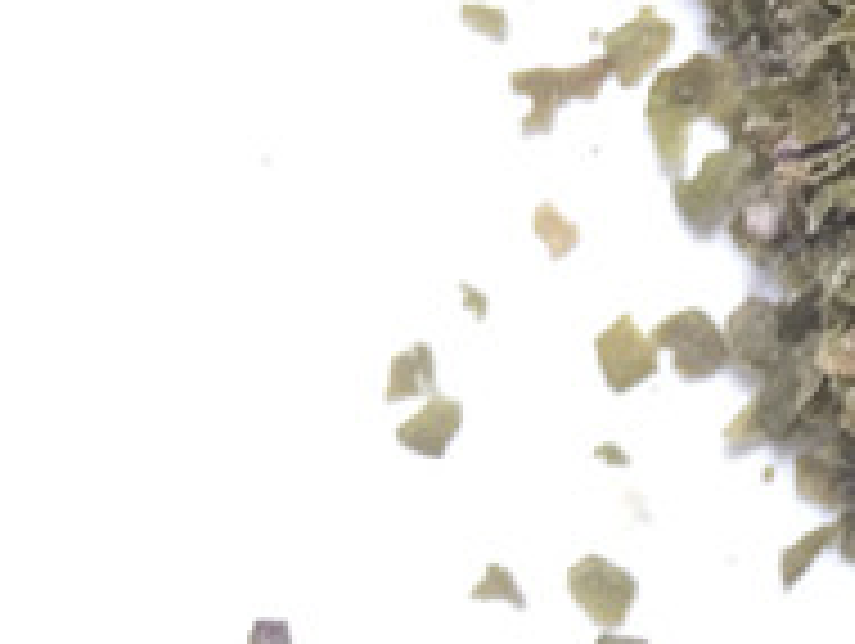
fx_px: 3017
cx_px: 1580
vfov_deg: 11.9
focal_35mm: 122
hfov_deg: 14.1
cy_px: -99
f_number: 2.2
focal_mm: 4.15
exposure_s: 1/33
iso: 50
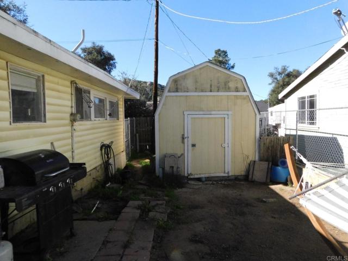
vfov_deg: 58.9
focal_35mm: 23
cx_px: 174
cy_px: 130
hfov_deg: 73.9
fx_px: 231
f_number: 6
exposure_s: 1/1250
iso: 800
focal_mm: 4
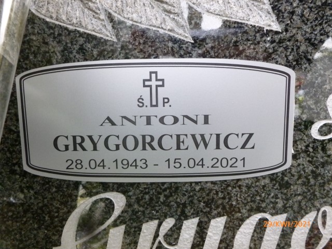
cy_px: 124
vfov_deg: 49.7
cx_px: 166
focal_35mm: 28
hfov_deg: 63.4
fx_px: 269
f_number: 3.3
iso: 400
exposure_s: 1/30
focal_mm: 5
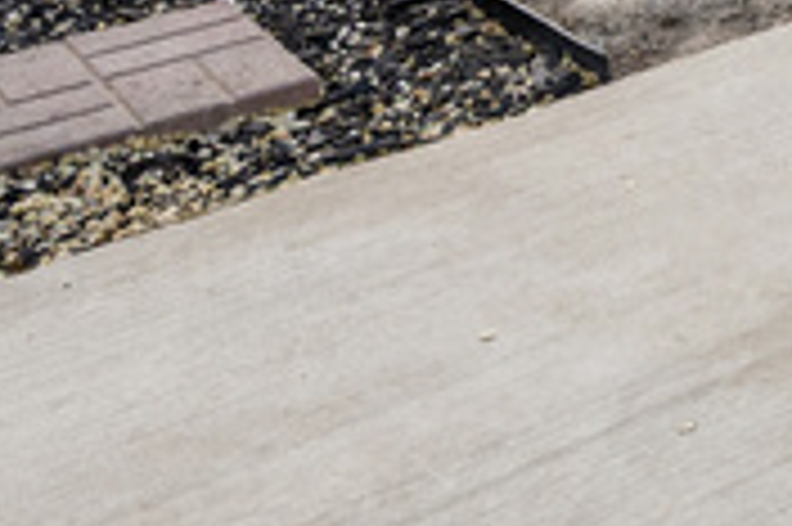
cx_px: 1584
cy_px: -625
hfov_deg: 16.6
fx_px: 2044
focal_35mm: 93
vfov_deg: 12.4
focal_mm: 16
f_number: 9
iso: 250
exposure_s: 1/80
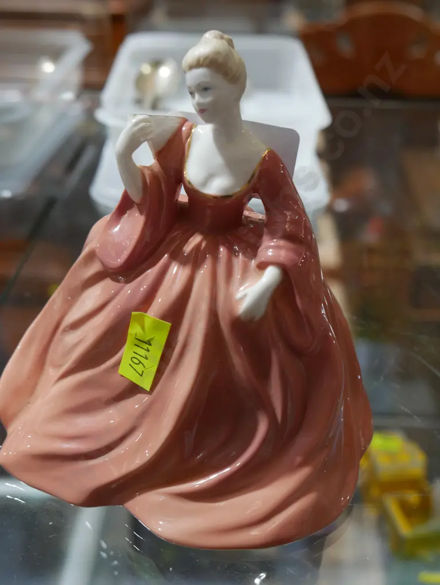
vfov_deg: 41.2
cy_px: 292
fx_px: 779
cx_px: 220
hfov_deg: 31.5
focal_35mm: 46
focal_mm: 23
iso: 640
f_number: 5.1
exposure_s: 1/60
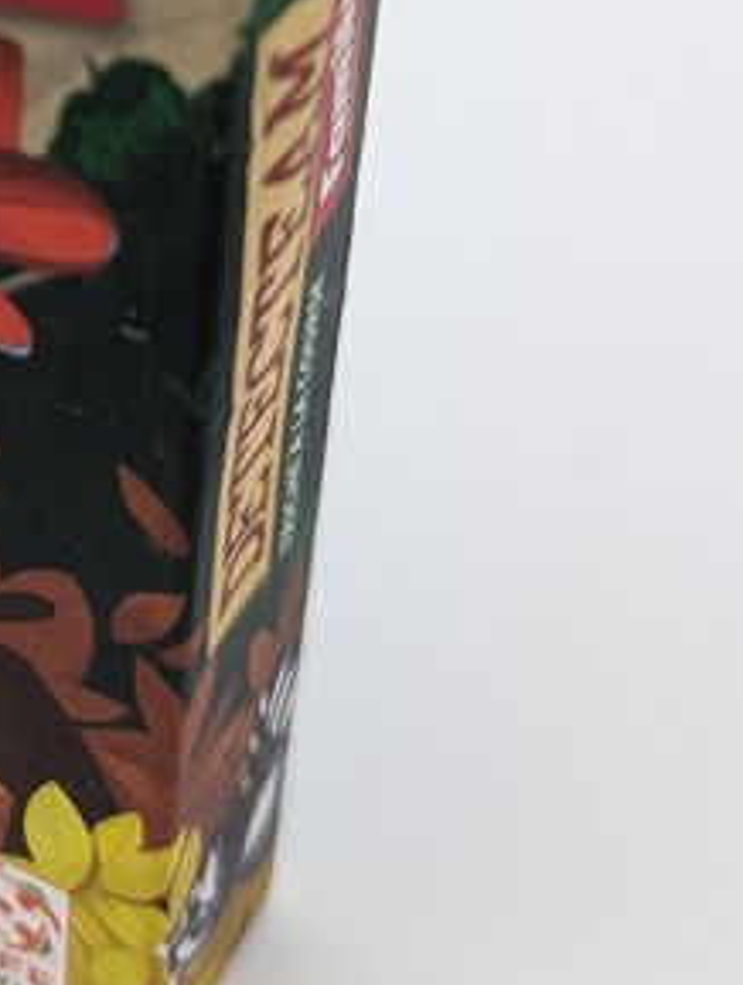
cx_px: -271
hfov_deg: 16.7
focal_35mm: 83
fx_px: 2367
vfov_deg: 22.6
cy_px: 3
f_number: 1.68
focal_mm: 6.9
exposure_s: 1/29.8
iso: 57
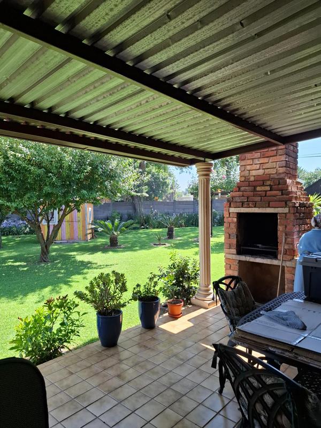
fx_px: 284
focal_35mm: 23
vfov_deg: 73.9
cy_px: 214
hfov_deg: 58.9
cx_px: 160
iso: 50
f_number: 1.8
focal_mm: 5.54
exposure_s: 1/398
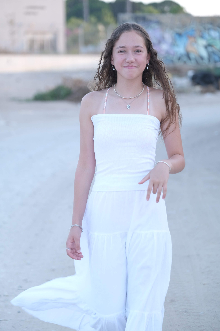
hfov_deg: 10.9
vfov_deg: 16.3
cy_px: 166
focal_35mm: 126
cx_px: 110
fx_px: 1155
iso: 250
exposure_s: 1/160
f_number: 2.8
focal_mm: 83.8
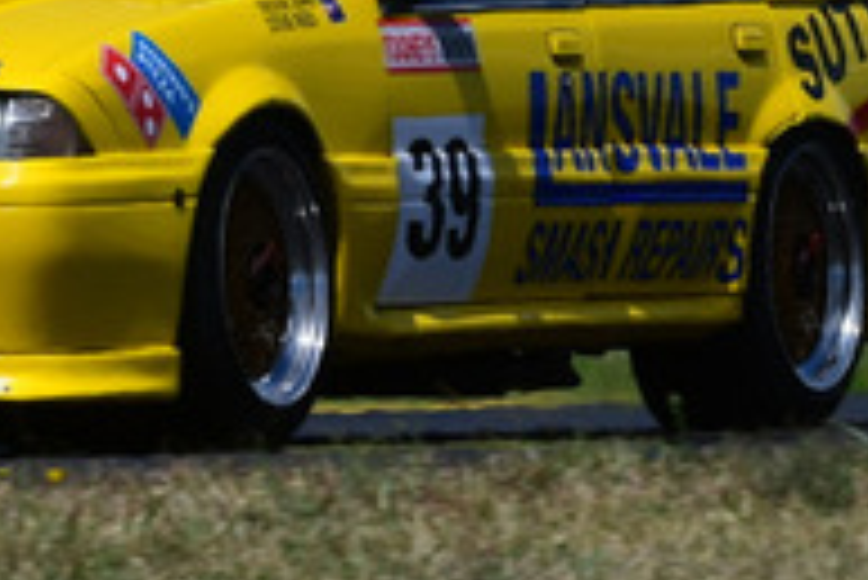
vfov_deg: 1.1
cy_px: -247
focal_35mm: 1246
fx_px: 30064
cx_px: 342
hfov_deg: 1.7
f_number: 14
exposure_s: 1/640
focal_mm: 200
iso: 250
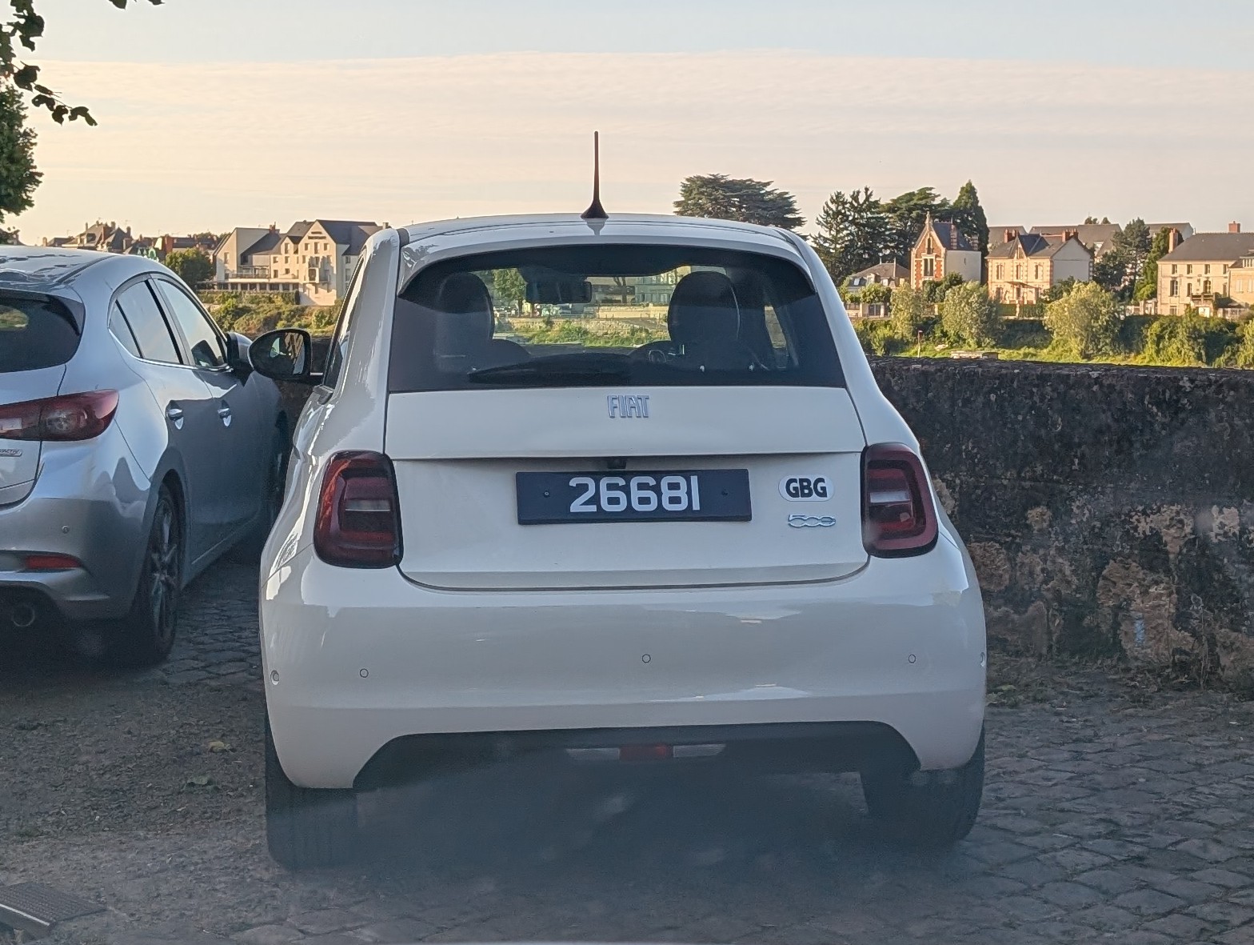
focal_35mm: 24
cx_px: 627
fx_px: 871
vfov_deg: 56.9
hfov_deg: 71.5
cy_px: 472
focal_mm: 6.9
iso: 21
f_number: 1.68
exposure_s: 1/557
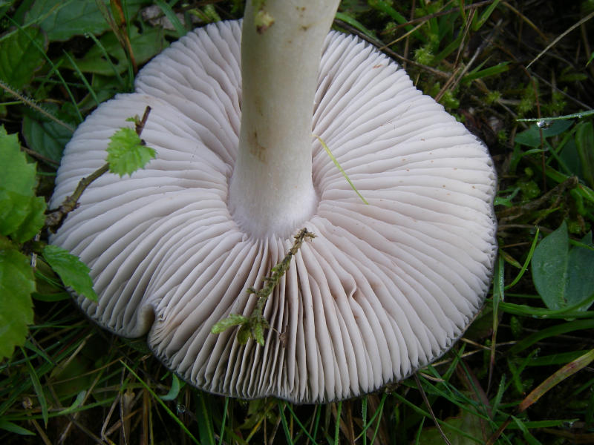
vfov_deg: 29.7
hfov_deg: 38.9
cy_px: 222
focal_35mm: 49
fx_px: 841
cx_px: 297
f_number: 3.5
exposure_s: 1/125
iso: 64
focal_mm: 8.1
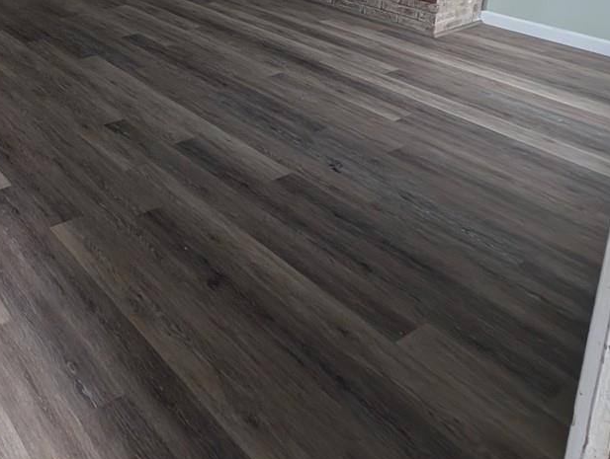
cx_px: -47
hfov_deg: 45.3
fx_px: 547
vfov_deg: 35.8
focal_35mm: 31
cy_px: -89
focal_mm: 2.23
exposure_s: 1/93.4
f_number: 1.95
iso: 148
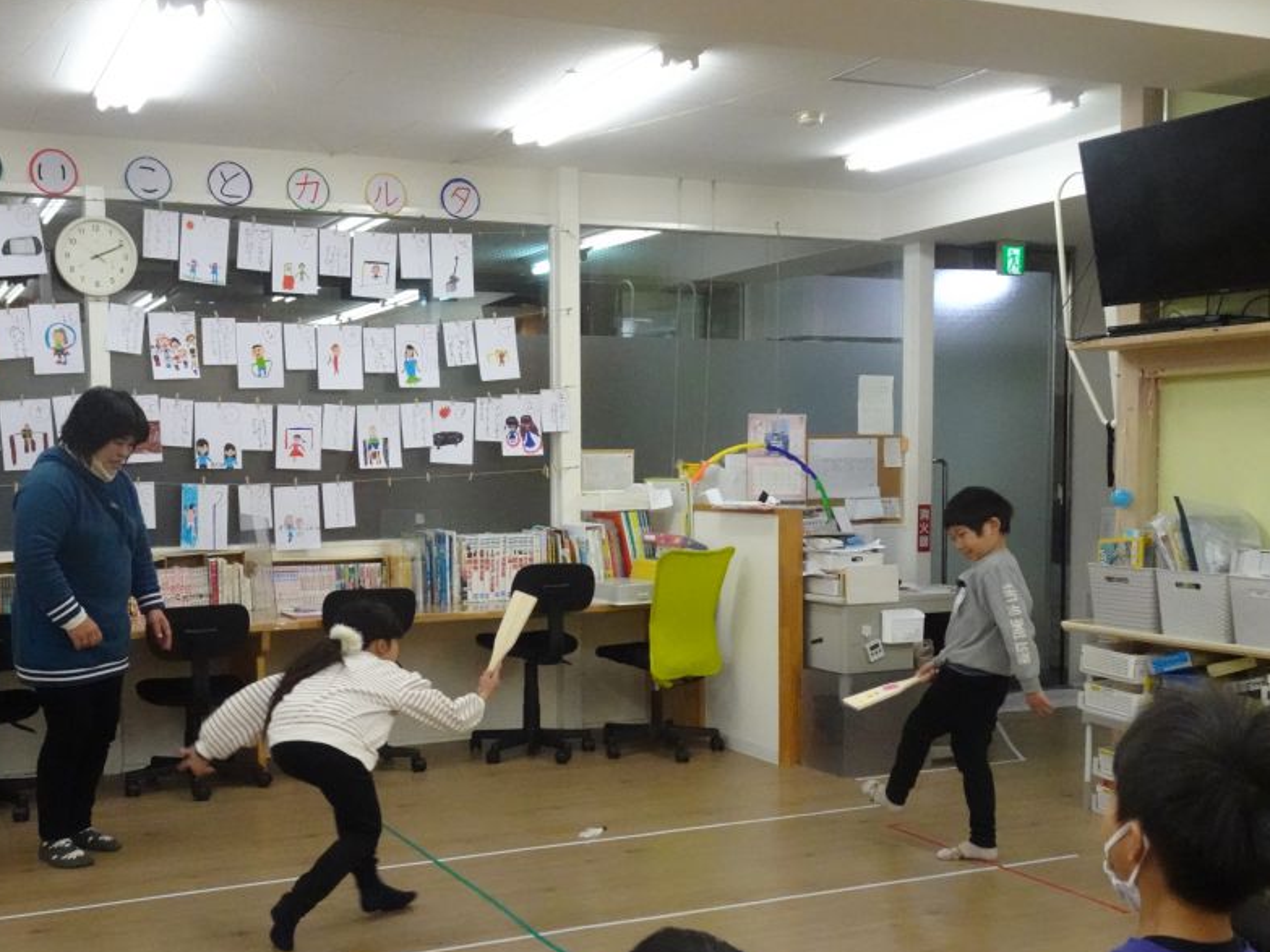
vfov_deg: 37.6
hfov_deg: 48.7
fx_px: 1394
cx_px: 504
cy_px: 574
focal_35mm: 38
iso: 1250
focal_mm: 5.26
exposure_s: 1/250
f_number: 4
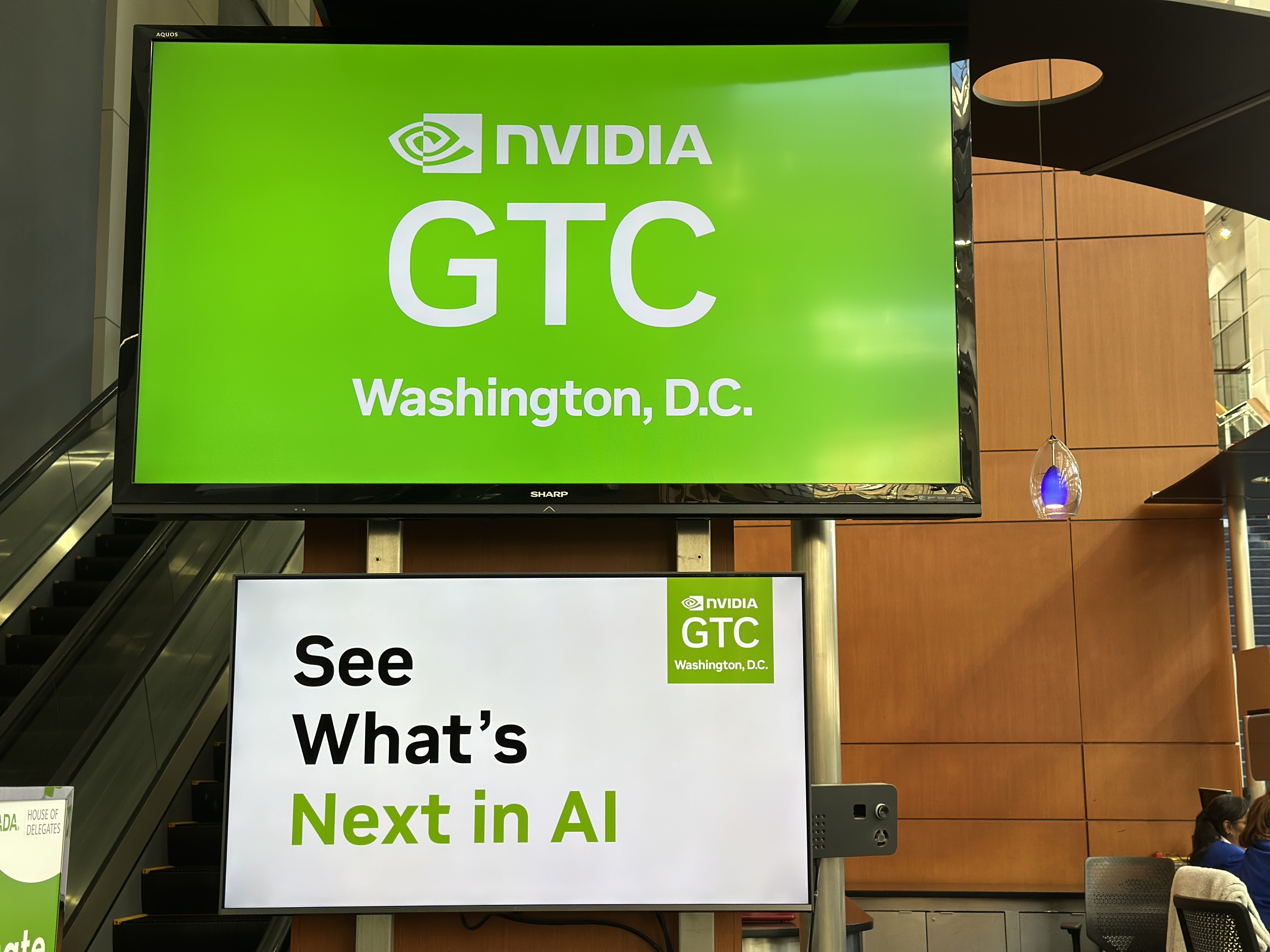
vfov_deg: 30.3
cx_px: 635
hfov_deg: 39.7
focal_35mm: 48
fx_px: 1761
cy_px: 476
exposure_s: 1/138
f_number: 1.78
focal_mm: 6.86
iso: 64
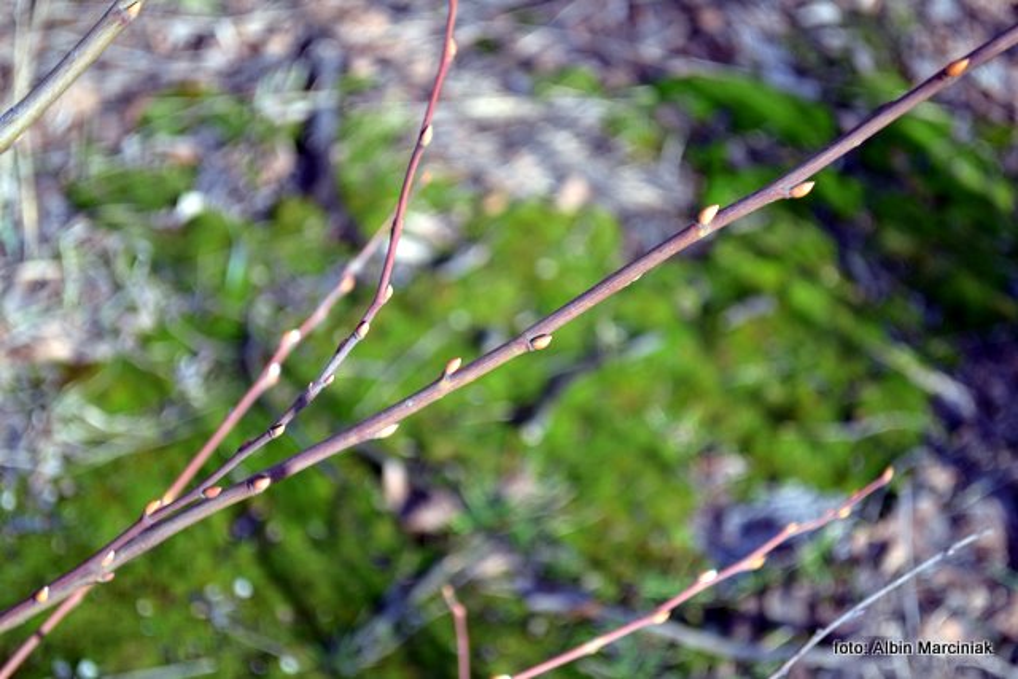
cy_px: 340
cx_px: 509
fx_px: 2333
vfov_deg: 16.6
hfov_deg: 24.6
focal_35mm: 82
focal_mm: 55
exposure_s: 1/80
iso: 100
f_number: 5.6
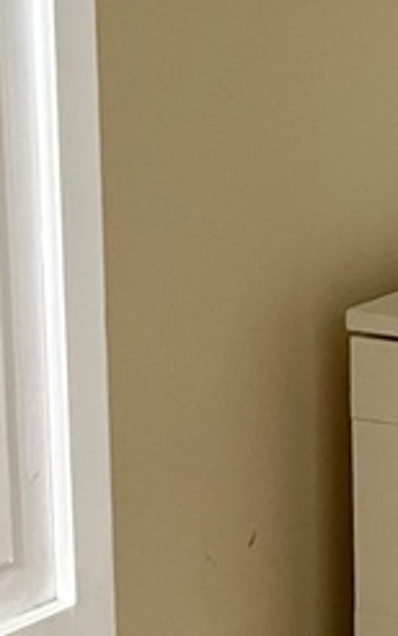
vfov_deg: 17.2
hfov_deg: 9.5
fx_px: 2097
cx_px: 979
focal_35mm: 121
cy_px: 215
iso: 400
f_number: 1.5
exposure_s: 1/60
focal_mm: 5.7
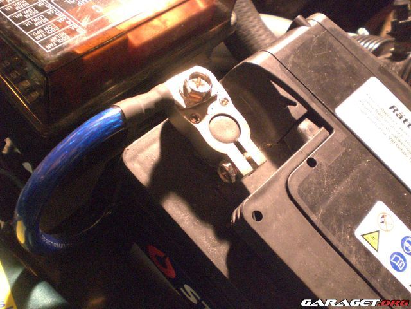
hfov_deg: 49.0
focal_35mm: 38
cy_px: 154
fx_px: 451
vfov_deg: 37.7
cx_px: 206
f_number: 3.1
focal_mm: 6.3
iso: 800
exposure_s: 1/50
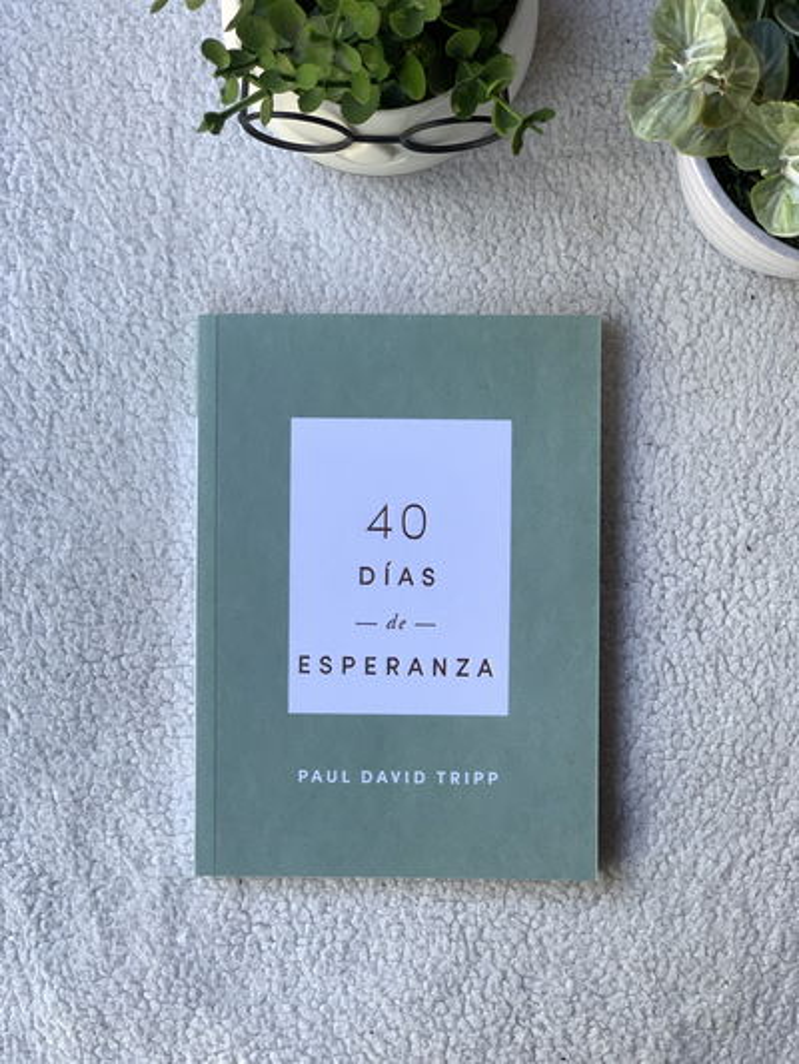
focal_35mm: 52
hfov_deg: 28.0
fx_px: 1600
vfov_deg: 36.8
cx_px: 400
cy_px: 532
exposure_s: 1/122
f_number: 2.4
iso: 50
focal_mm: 6
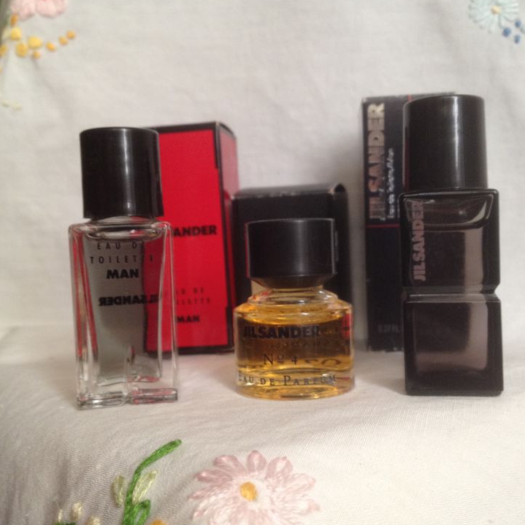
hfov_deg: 39.2
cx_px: 272
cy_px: 277
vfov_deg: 39.2
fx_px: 738
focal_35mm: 43
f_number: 2.4
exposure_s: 1/20
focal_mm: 4.28
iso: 125
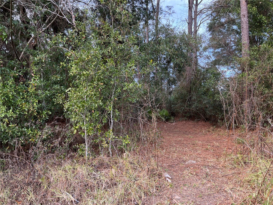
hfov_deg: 67.3
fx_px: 205
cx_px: 136
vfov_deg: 53.1
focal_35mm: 26
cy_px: 102
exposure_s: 1/121
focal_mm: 5.1
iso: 64
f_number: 1.6
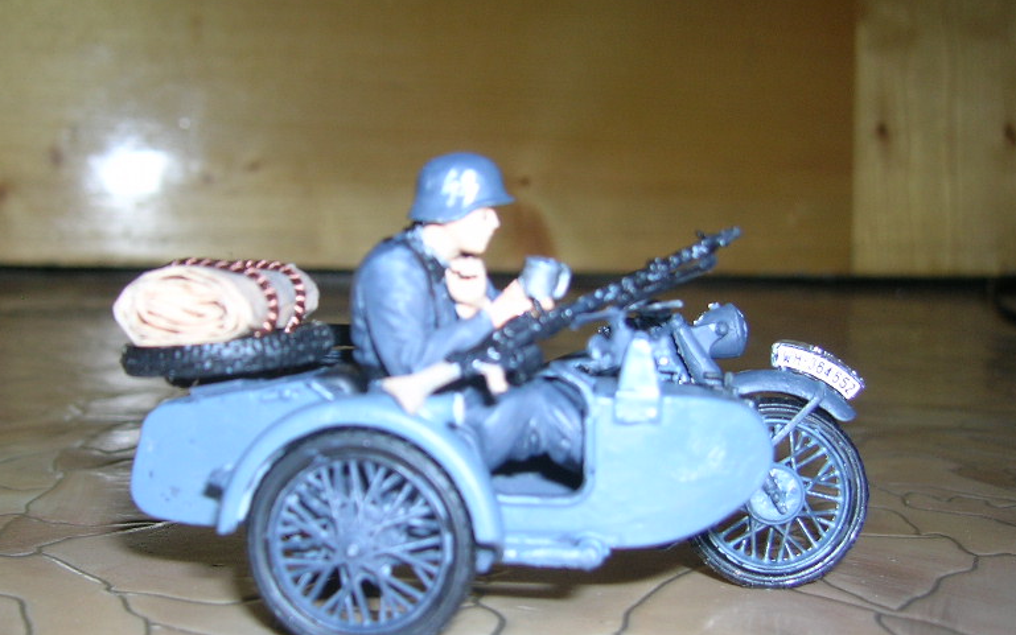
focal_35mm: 48
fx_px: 1329
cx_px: 381
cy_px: 310
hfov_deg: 41.5
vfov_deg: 26.9
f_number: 2.9
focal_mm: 5.7
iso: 50
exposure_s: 1/60.1
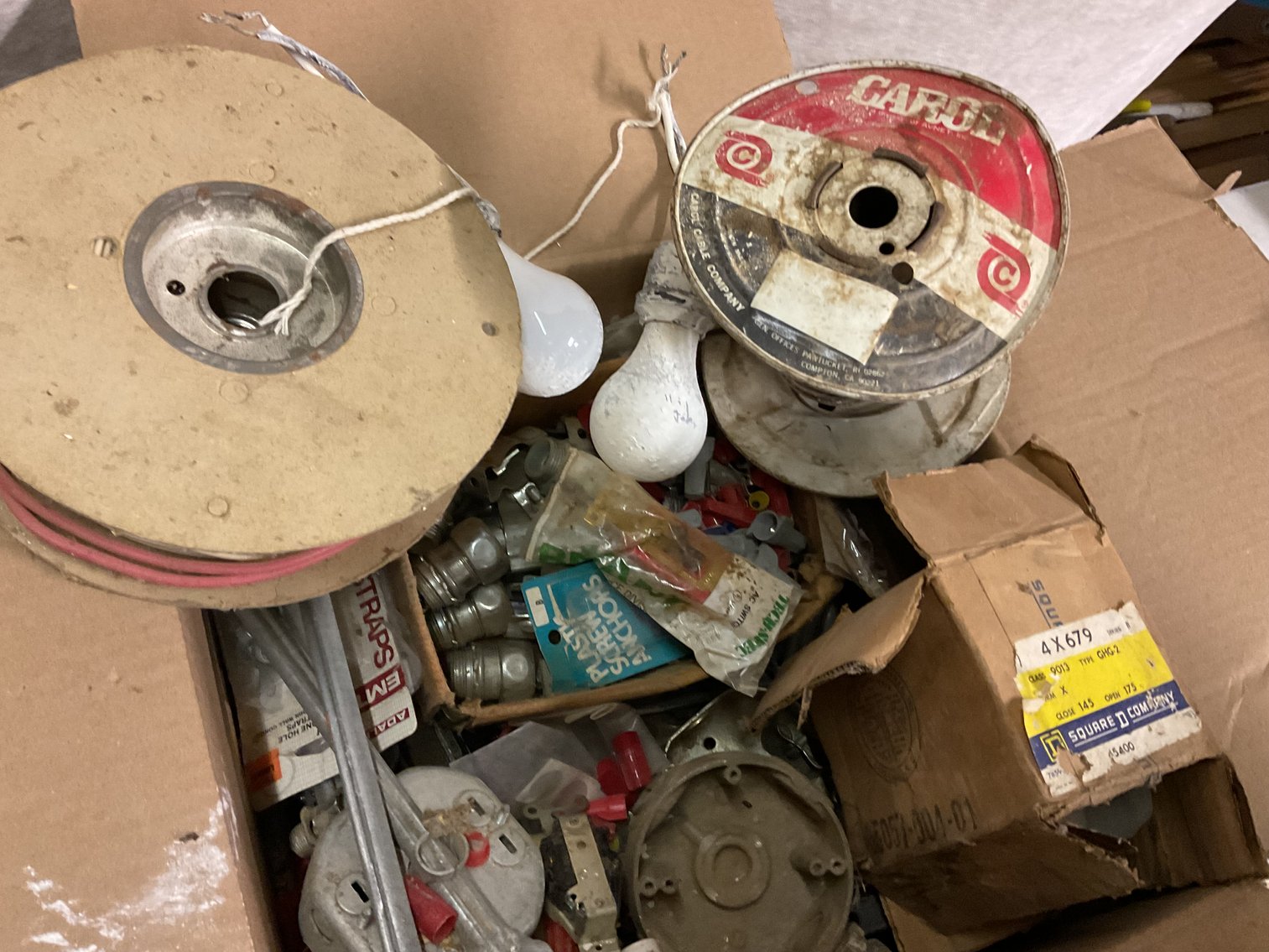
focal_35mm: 29
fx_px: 1063
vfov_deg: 48.2
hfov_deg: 61.7
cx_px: 634
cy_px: 476
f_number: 1.8
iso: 320
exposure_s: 1/40
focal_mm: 3
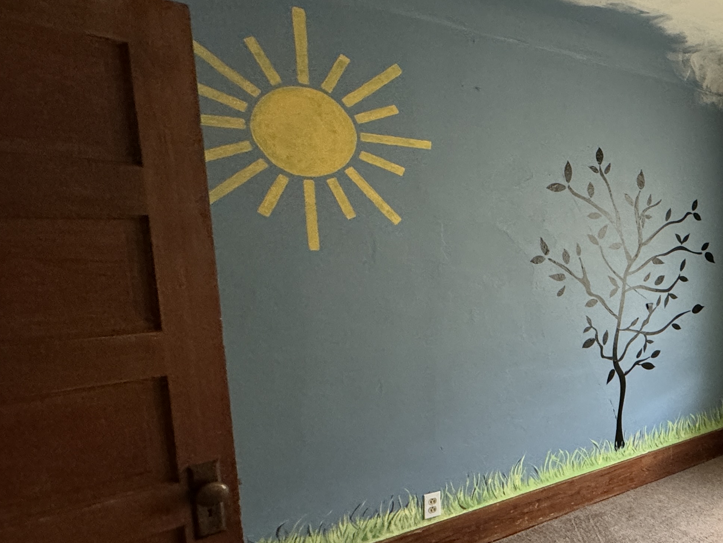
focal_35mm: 29
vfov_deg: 48.1
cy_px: 315
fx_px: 606
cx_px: 744
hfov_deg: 48.9
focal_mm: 2.22
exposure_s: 1/77
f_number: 2.2
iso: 320
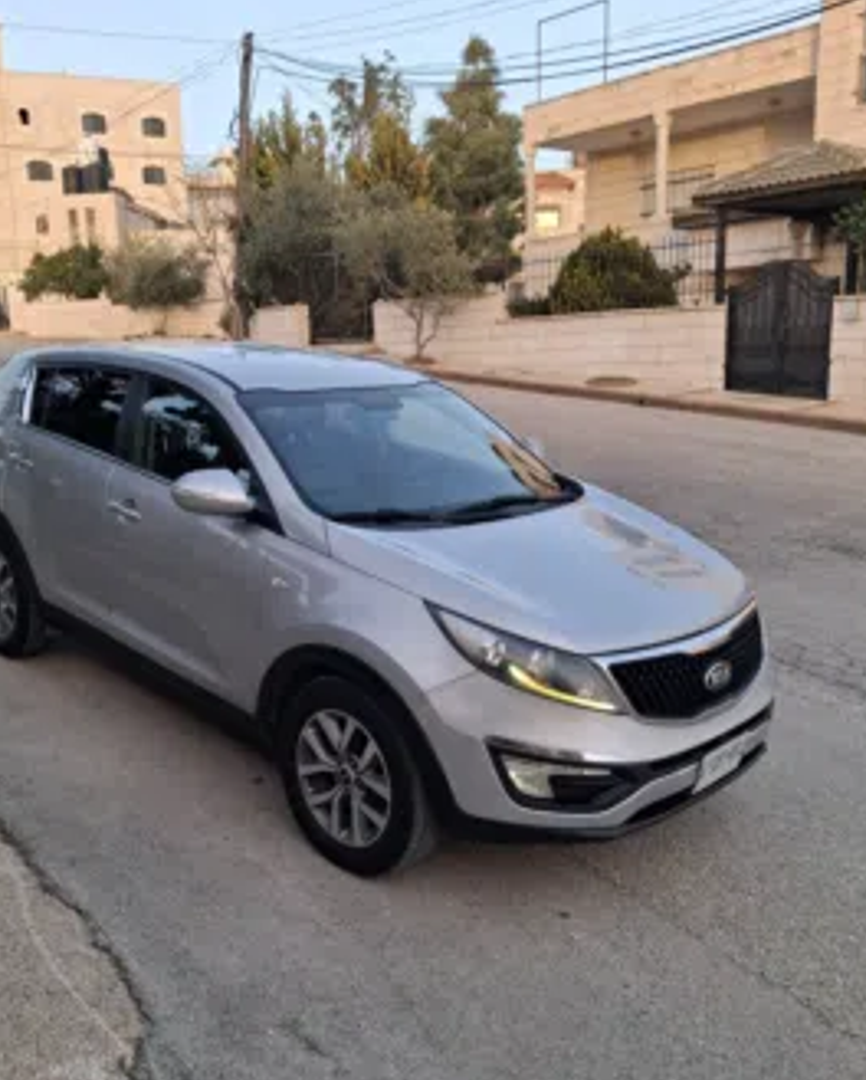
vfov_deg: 55.5
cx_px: 384
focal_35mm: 32
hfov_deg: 45.8
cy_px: 591
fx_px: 1023
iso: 20
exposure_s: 1/110
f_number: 1.8
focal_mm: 4
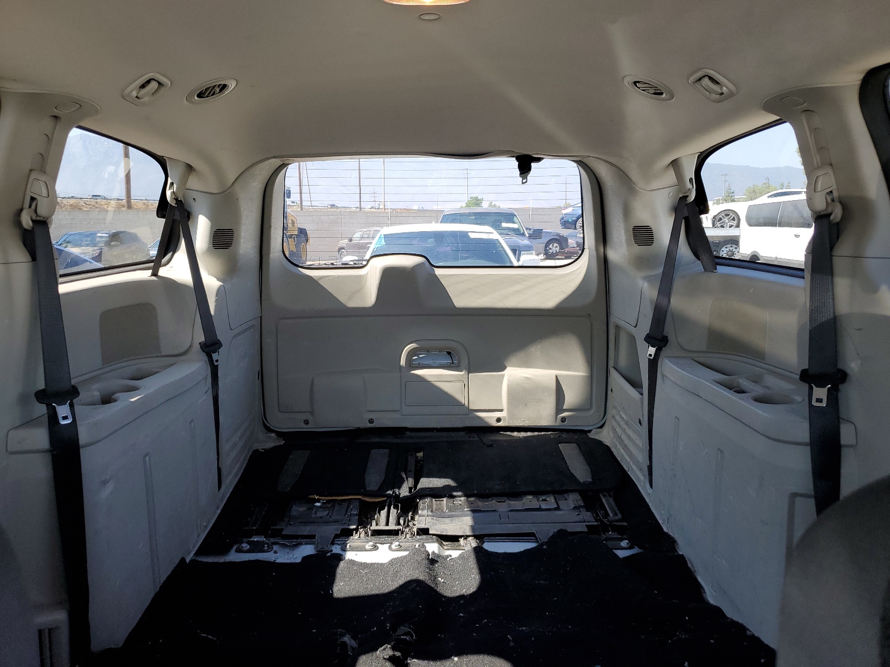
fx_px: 668
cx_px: 445
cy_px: 334
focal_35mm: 26
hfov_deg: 67.3
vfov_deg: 53.1
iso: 50
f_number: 1.5
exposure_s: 1/159
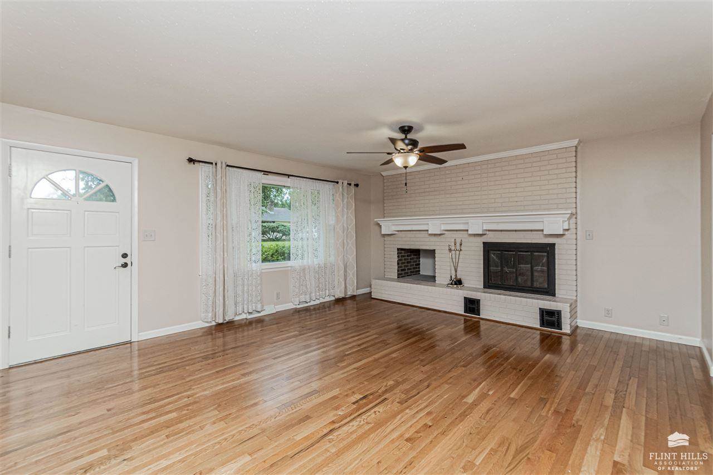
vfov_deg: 77.3
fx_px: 297
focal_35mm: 15
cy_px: 238
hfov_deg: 100.4
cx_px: 356
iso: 1250
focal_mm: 10
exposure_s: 1/60
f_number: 10
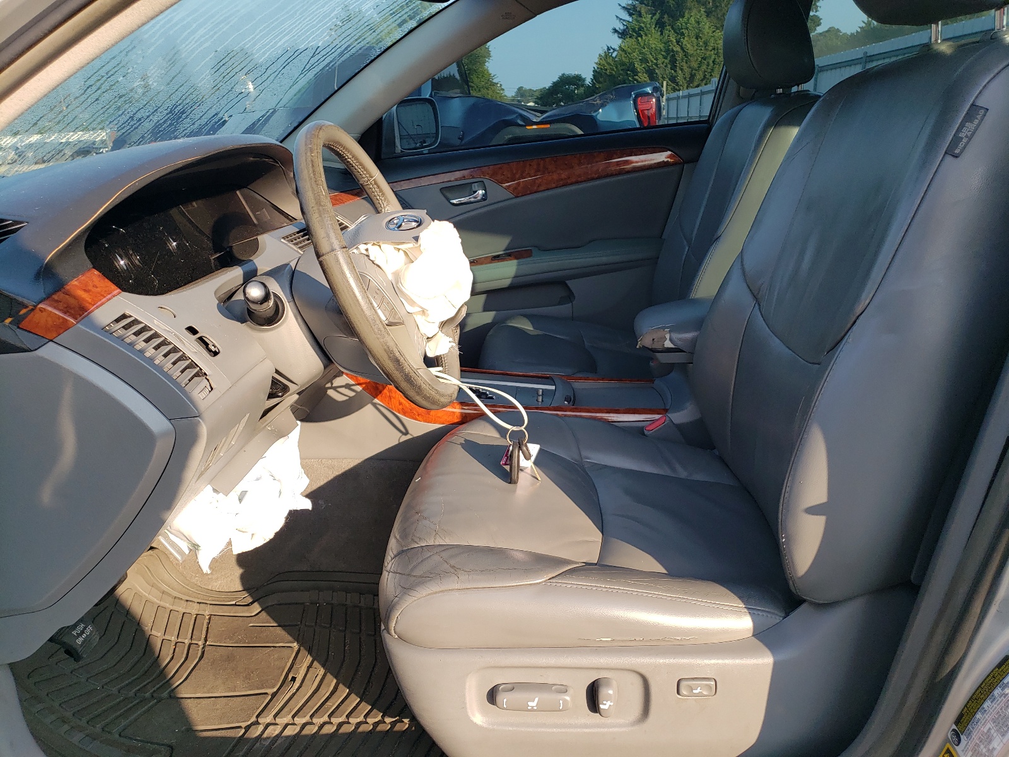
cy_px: 378
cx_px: 504
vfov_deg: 53.1
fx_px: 758
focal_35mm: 26
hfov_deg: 67.3
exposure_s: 1/769
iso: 50
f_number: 1.5
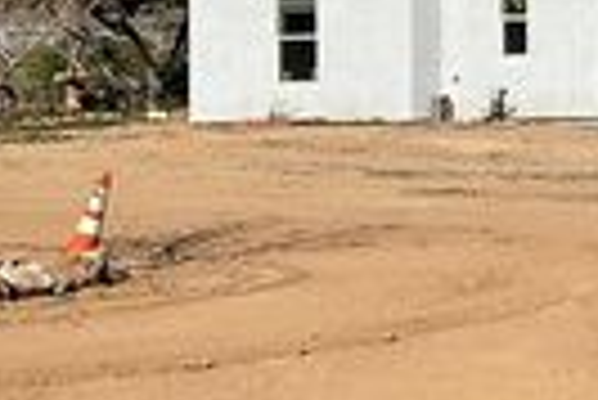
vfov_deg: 12.0
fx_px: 1879
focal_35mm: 113
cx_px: 1012
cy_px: -47
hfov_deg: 15.9
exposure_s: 1/3788
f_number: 1.8
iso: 16
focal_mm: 3
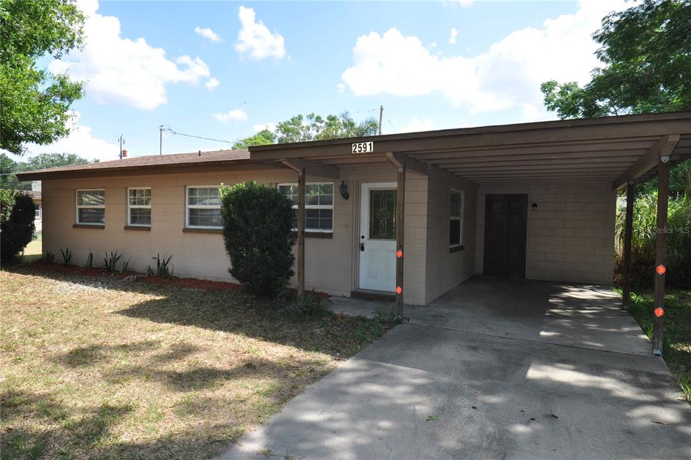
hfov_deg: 81.3
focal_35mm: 21
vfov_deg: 59.4
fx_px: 403
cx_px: 346
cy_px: 230
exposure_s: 1/200
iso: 200
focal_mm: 14
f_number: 8
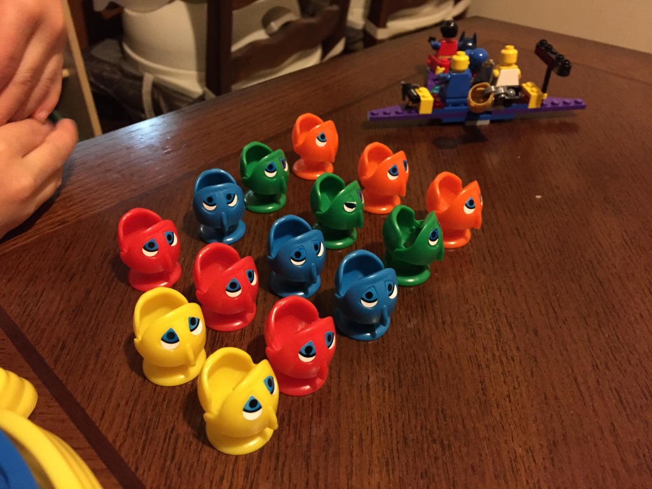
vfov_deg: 48.2
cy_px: 244
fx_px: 546
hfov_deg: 61.7
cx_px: 326
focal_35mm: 29
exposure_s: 1/15
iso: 320
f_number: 2.2
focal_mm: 4.15
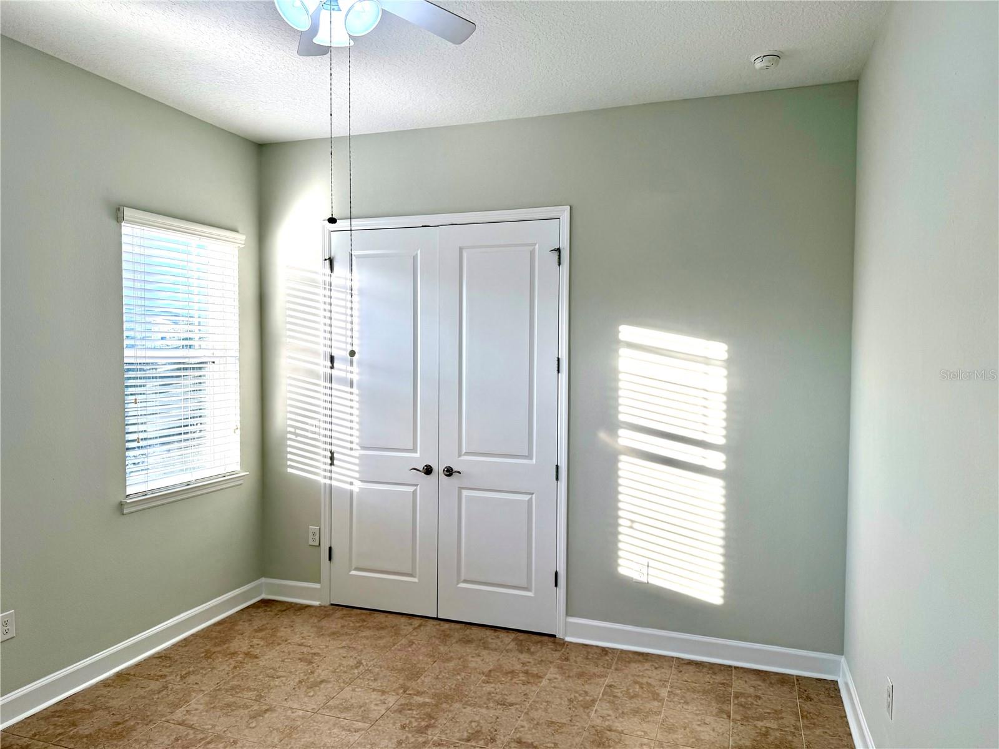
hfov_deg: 71.6
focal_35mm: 24
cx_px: 500
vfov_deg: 56.8
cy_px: 374
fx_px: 693
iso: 80
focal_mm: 6.76
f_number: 1.78
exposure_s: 1/313
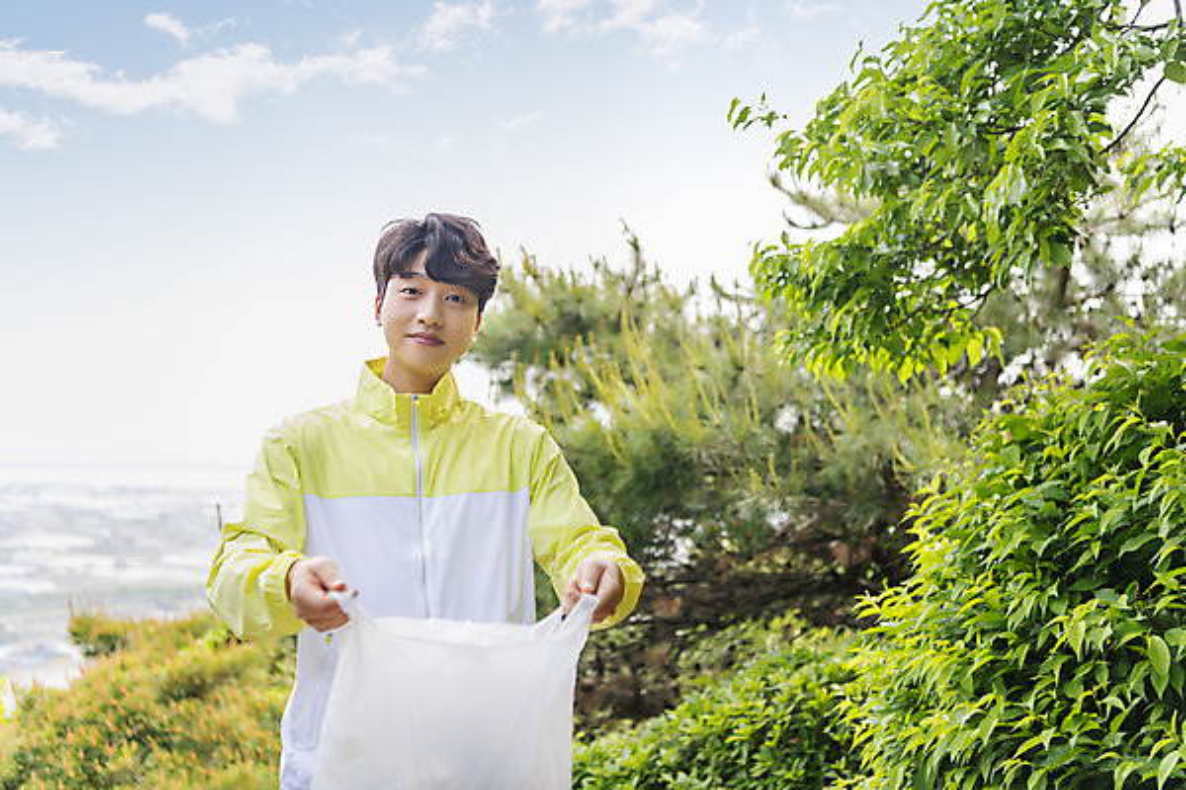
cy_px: 395
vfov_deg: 29.2
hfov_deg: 42.7
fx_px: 1515
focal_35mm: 46
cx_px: 593
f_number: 2.8
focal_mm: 46
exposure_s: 1/125
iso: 100
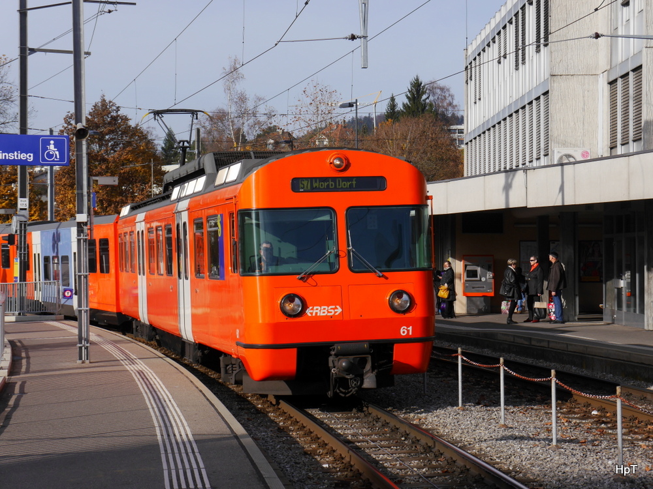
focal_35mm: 84
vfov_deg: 17.6
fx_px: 1585
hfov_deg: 23.3
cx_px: 326
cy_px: 244
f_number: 10
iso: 160
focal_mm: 42
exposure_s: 1/400
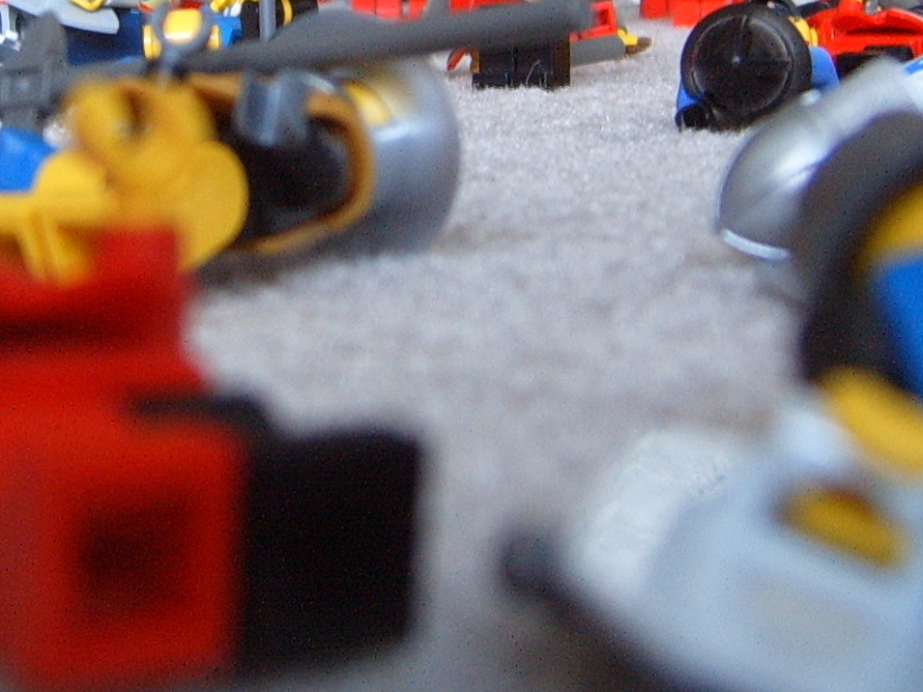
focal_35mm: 88
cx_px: 213
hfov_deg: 22.0
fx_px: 2346
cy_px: -28
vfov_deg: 16.4
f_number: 2.9
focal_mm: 6.2
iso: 141
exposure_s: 1/4
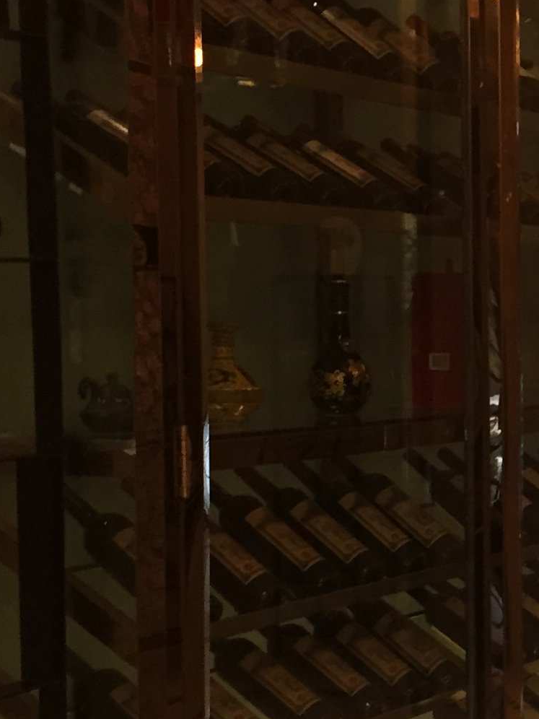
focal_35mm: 95
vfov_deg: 20.6
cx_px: 637
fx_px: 1972
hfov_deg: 15.1
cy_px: 402
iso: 100
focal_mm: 4.15
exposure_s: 1/30
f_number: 2.2
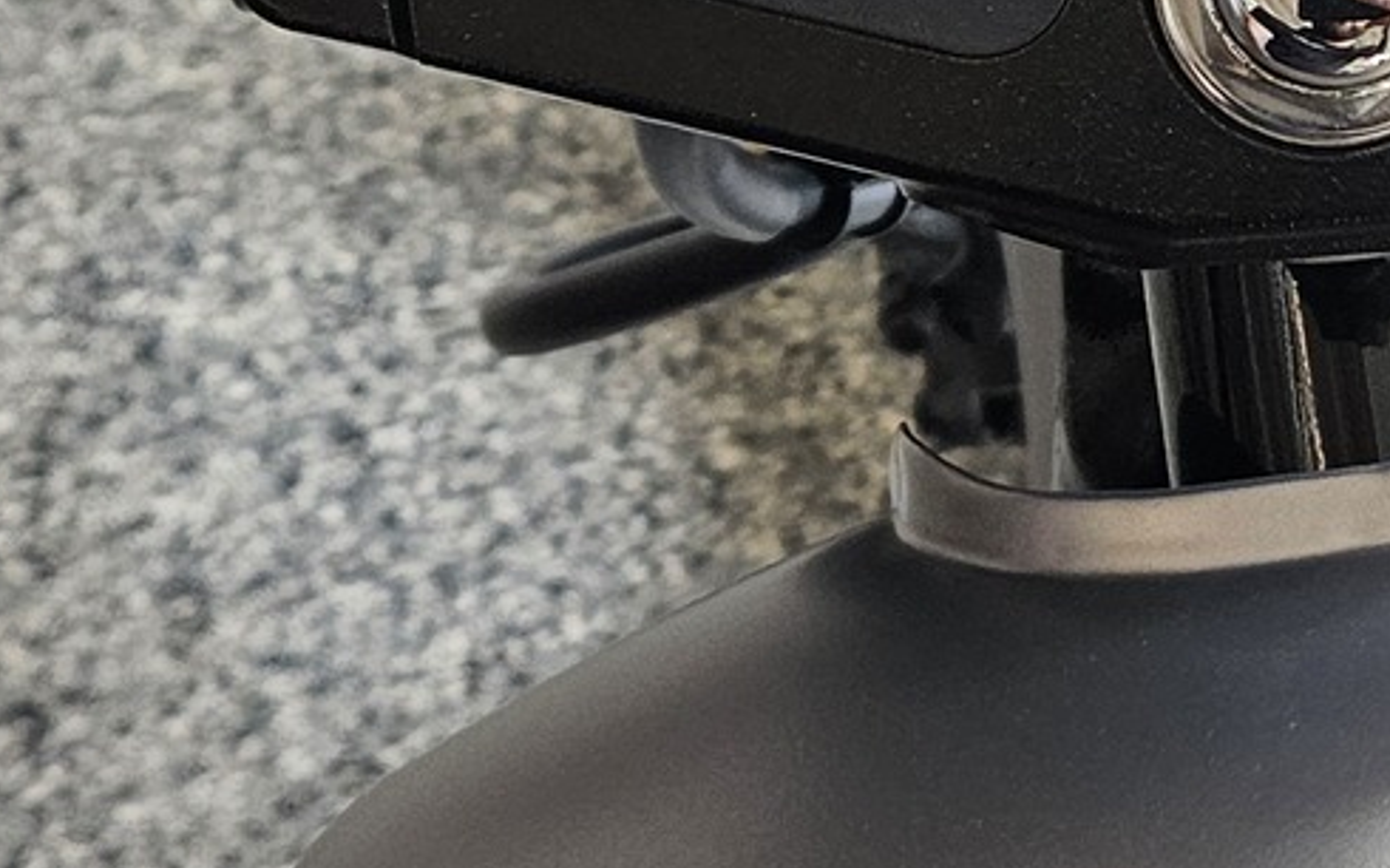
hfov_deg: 20.1
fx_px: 3863
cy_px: -201
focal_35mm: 102
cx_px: 1143
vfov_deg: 12.5
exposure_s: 1/180
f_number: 1.8
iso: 200
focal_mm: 5.4
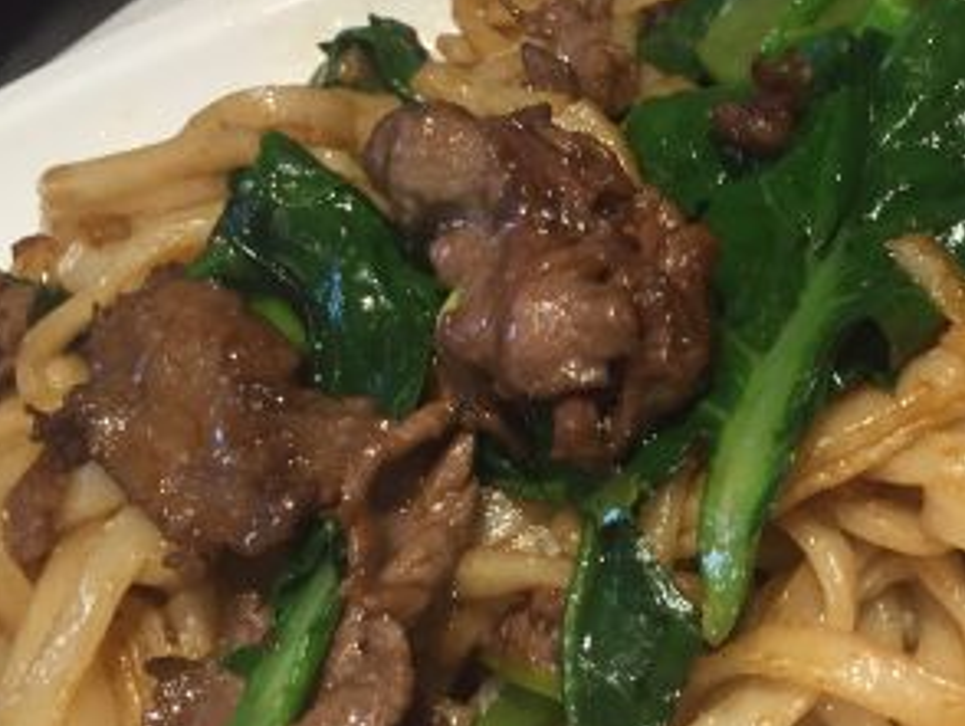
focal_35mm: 69
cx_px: 860
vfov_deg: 21.3
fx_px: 1925
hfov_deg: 27.2
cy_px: 416
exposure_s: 1/33
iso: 40
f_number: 2.2
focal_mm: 4.15
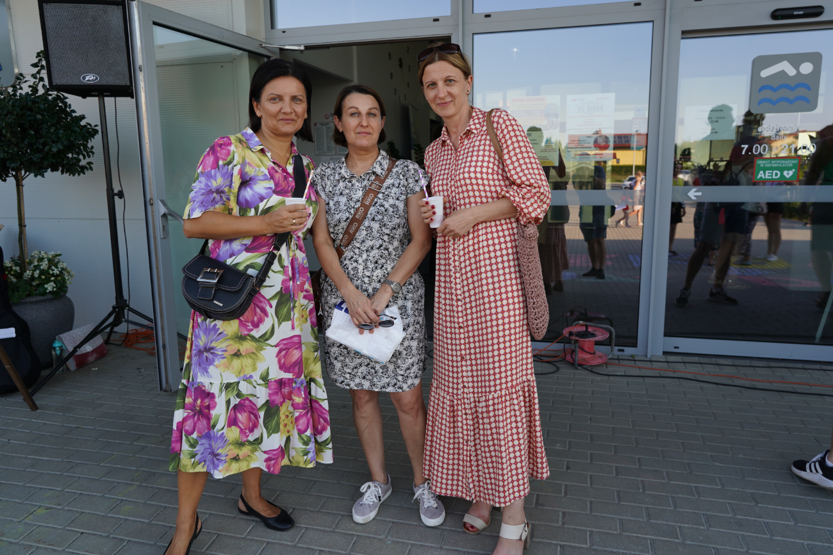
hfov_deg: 71.5
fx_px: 578
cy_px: 278
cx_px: 416
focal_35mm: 25
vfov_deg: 51.3
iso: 200
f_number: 5
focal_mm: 25
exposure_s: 1/250
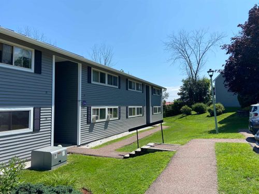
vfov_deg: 53.1
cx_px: 130
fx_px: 195
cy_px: 97
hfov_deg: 67.3
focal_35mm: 26
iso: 32
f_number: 1.8
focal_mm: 4.25
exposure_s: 1/3040
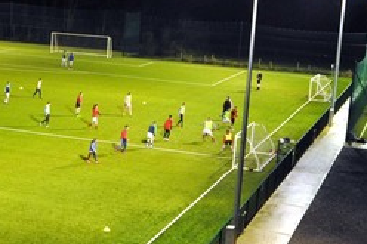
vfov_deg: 15.7
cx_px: 68
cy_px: 140
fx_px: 886
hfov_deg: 23.0
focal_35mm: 87
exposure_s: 1/60
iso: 1100
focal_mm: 18
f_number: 4
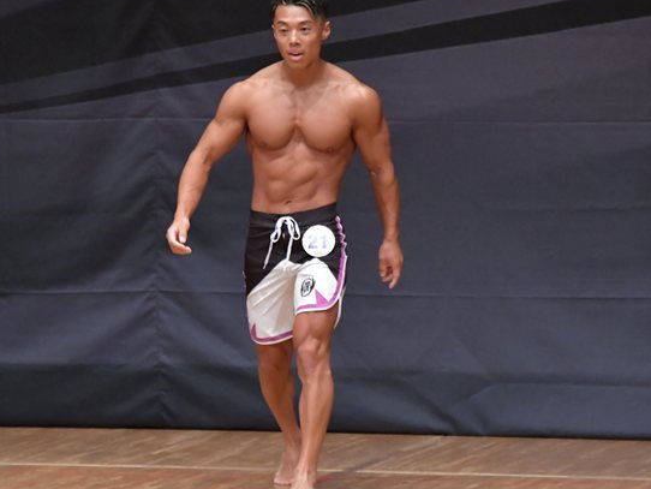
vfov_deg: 3.1
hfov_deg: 4.2
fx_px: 8918
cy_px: 243
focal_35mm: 474
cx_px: 216
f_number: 5.6
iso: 6400
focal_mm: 230
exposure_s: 1/400
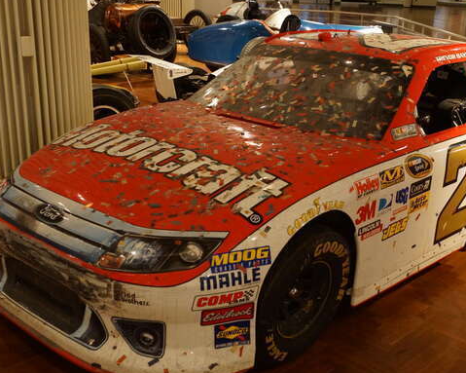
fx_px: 648
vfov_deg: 32.0
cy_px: 216
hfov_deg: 39.4
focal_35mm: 47
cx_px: 272
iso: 1250
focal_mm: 20
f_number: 4
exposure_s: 1/60
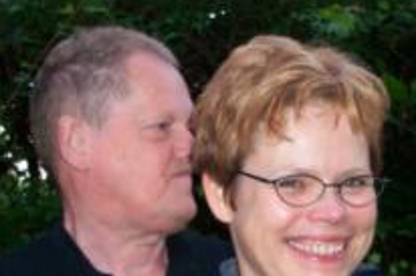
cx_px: 178
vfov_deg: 15.9
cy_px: 241
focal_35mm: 85
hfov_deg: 23.9
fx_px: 981
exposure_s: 1/30
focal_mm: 7.5
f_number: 2.8
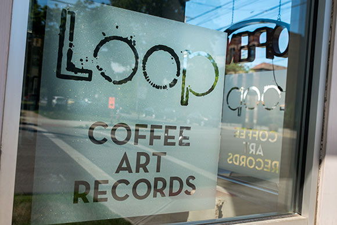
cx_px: 168
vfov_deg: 38.9
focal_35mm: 34
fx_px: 318
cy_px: 112
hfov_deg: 55.8
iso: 200
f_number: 5.6
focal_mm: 34
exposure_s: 1/1500
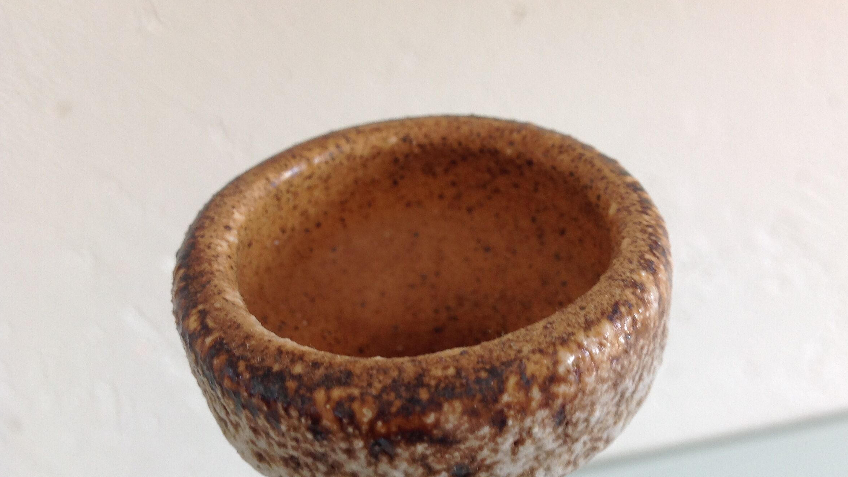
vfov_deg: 28.3
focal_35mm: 42
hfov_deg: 48.3
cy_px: 294
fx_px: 944
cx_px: 453
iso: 50
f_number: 2.4
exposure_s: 1/30
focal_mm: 4.28
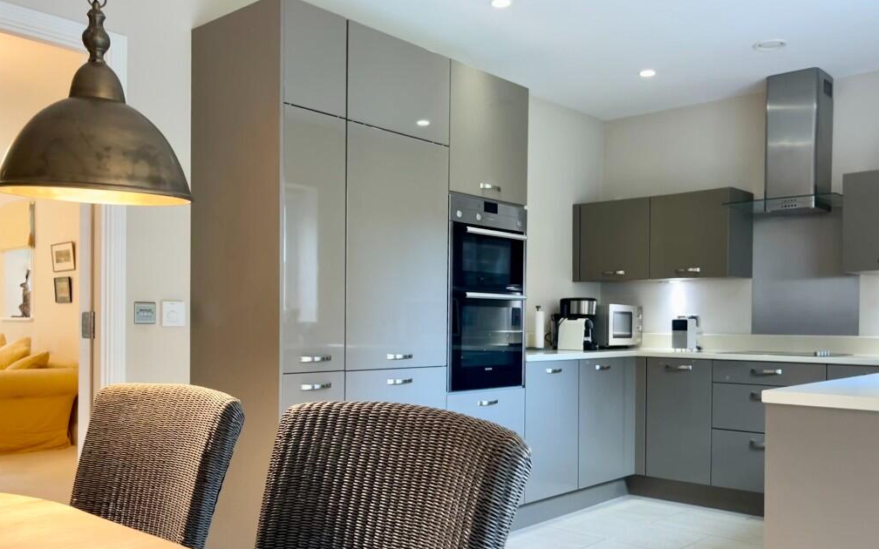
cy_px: 333
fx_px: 671
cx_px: 442
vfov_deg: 44.3
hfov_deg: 66.5
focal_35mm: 28
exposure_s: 1/50
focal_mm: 5.1
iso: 200
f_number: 1.6
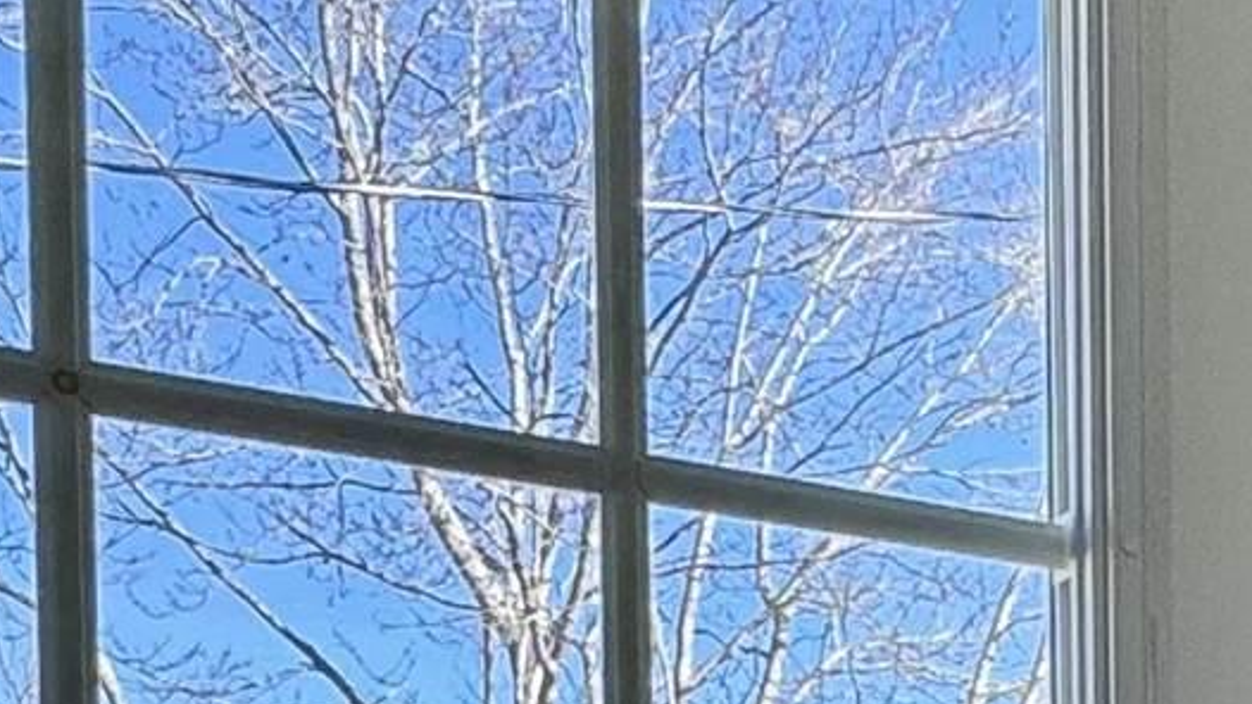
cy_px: 1441
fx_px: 2955
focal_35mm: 89
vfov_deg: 12.0
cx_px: 1640
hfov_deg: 21.6
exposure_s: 1/176
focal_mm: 2.22
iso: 40
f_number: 2.2
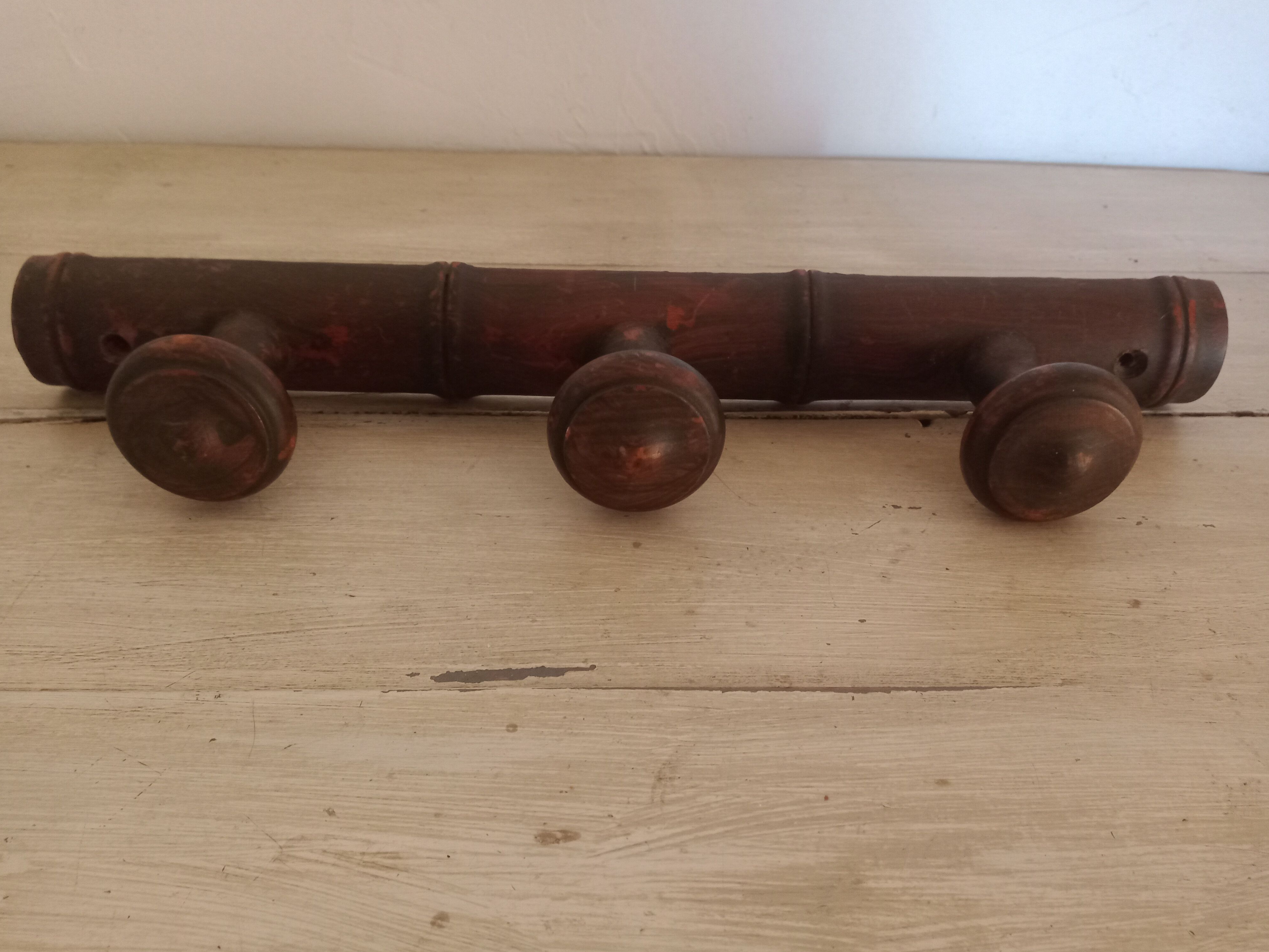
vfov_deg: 49.8
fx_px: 1027
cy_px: 477
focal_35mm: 28
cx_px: 636
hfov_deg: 63.4
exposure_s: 1/33.3
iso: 641
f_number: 2
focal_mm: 3.54
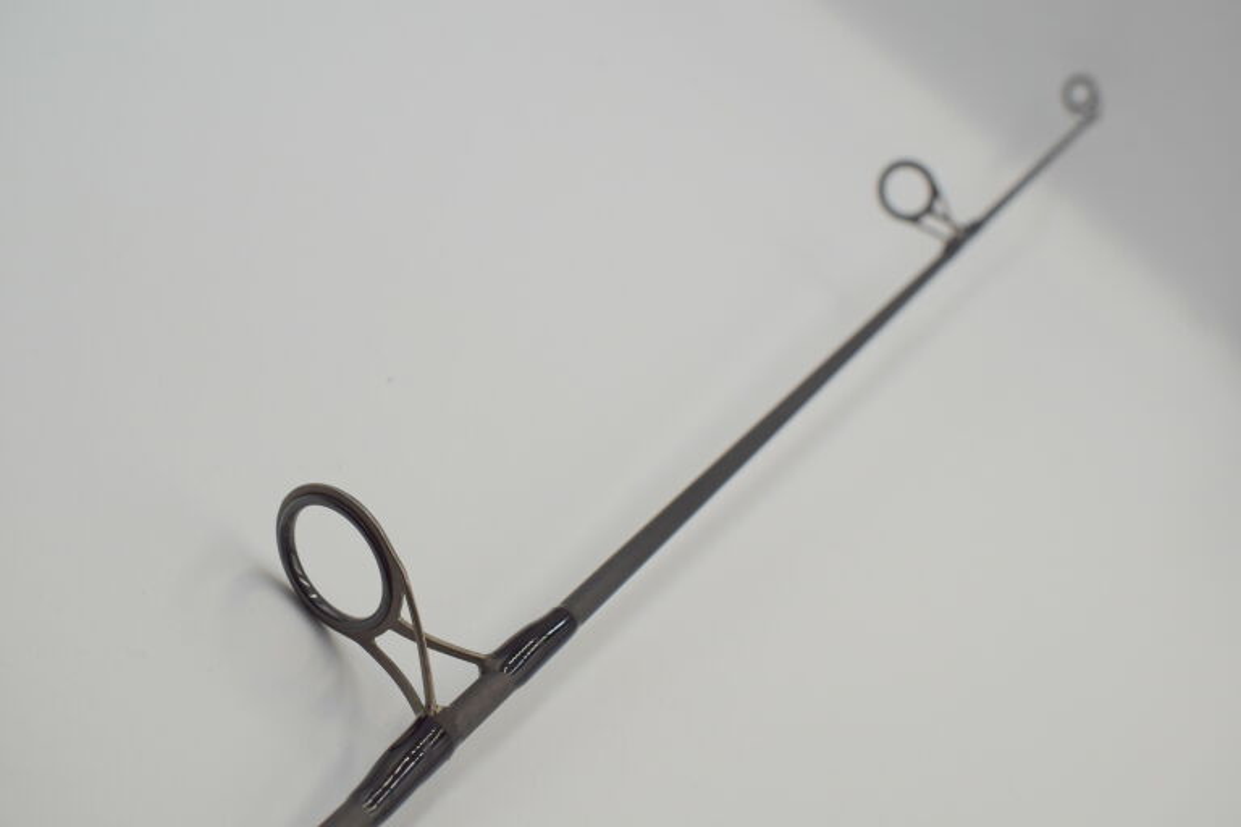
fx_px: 1241
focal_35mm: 36
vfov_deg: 36.9
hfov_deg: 53.1
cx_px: 620
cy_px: 414
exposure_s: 1/250
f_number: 8
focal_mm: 24
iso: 220
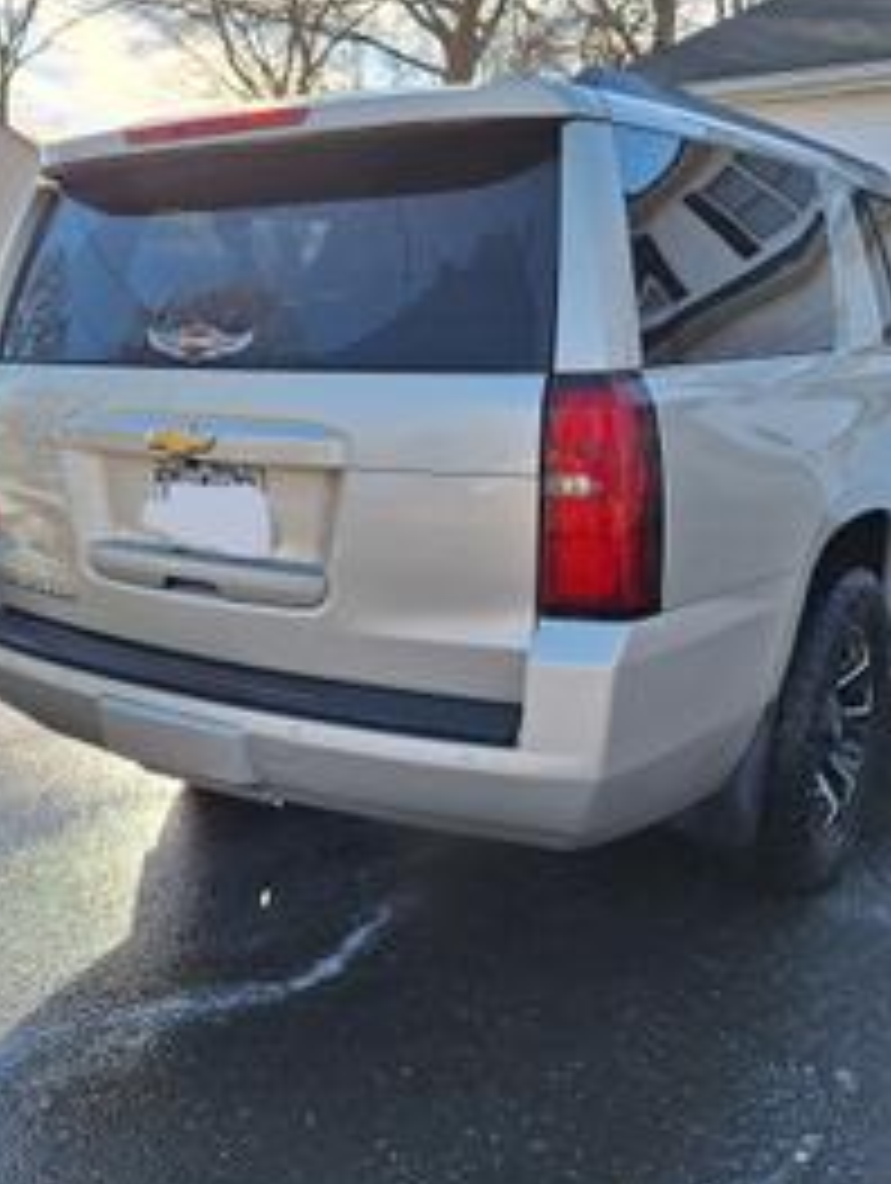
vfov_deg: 55.2
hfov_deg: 42.9
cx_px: 387
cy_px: 653
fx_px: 1130
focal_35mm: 33
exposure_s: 1/769
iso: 40
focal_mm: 5.54
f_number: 1.8
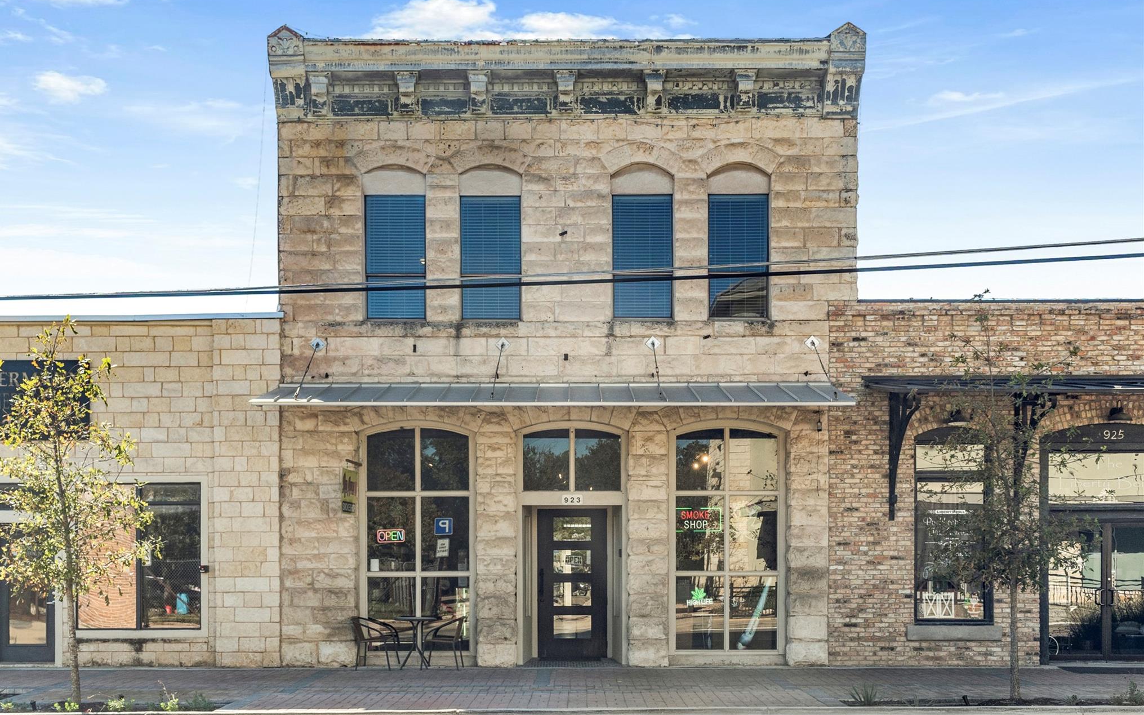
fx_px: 1153
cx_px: 568
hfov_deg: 52.8
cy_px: 368
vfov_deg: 34.4
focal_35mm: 37
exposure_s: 1/50
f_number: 8
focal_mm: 24
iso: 200
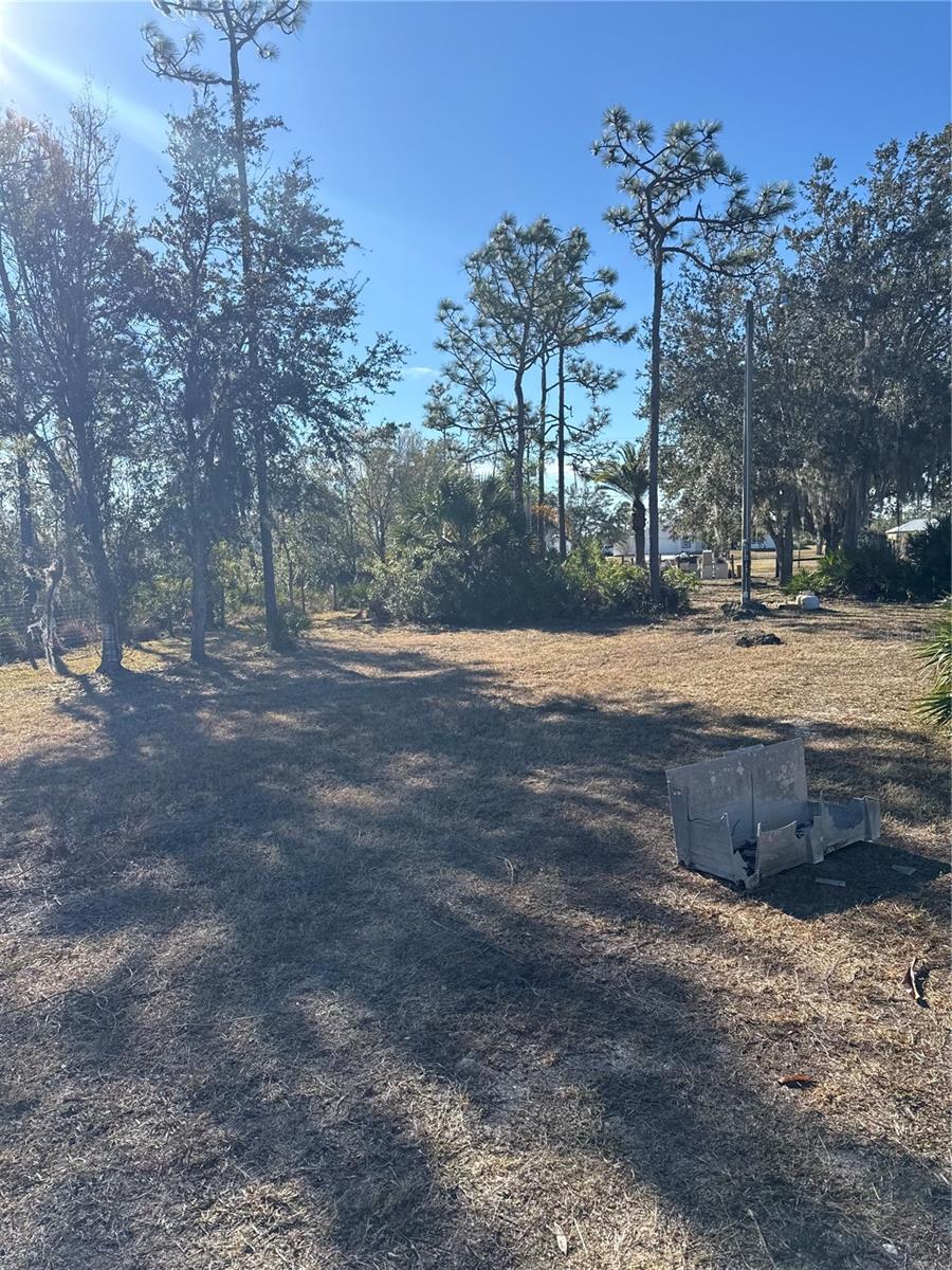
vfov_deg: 71.6
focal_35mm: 24
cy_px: 635
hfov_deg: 56.8
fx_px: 880
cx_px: 476
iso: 80
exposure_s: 1/3759
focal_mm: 6.76
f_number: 1.78
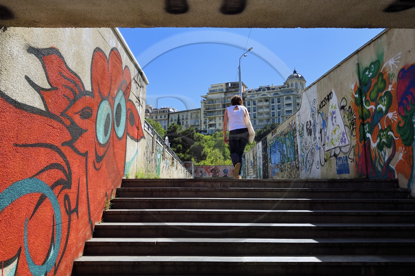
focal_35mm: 28
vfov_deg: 46.3
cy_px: 138
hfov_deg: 65.5
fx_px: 323
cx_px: 208
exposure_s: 1/320
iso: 200
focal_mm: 28
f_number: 10
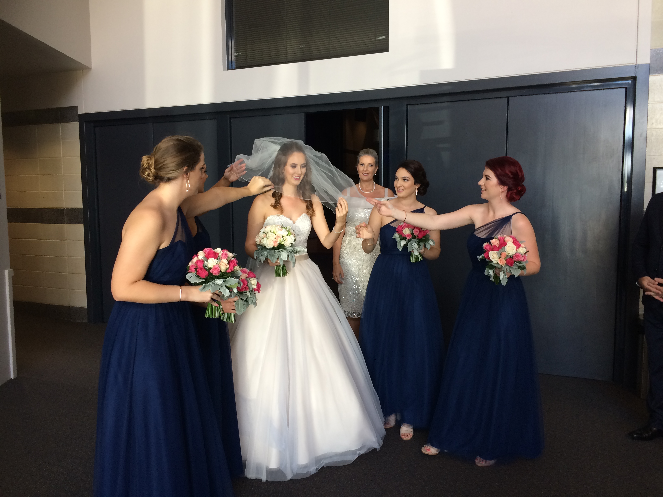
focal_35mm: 29
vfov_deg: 48.2
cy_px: 248
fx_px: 555
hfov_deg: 61.7
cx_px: 332
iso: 40
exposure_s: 1/33
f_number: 2.2
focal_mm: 4.15
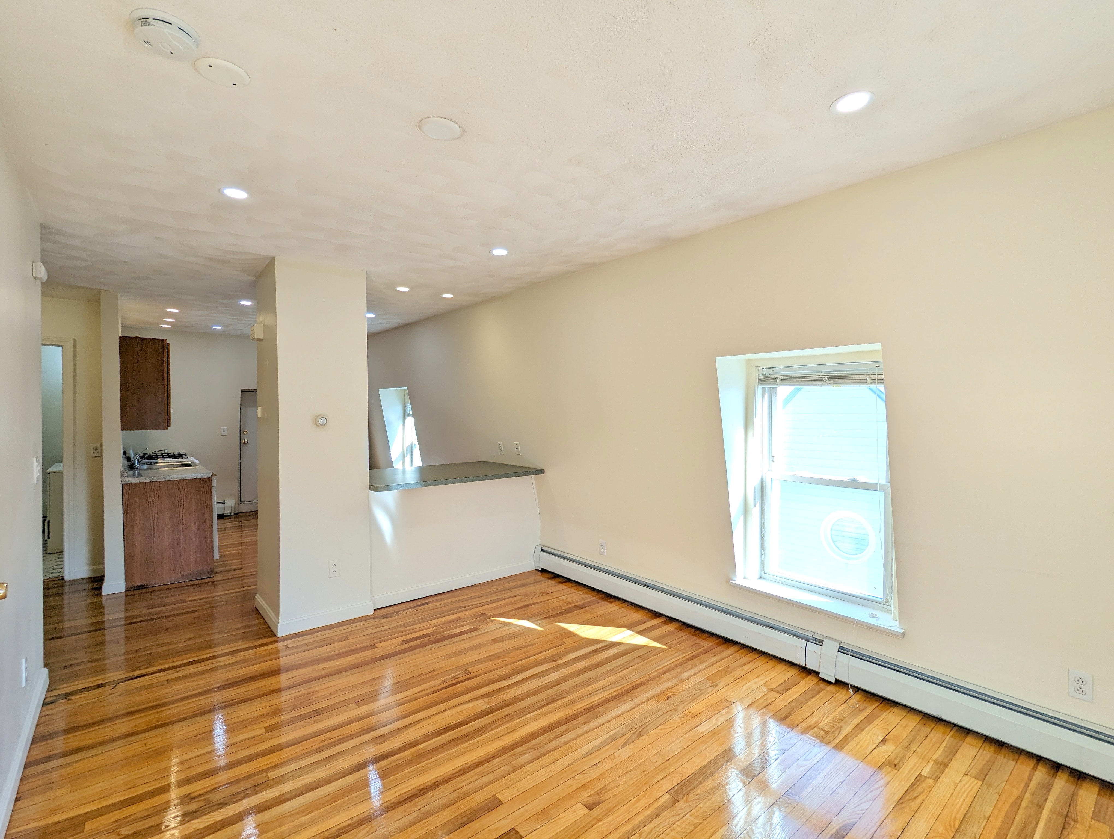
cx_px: 557
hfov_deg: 94.4
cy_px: 420
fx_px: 516
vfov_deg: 78.2
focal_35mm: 16
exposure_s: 1/120
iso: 55
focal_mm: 2.35
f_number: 2.2
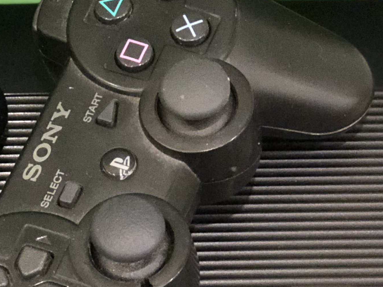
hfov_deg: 11.4
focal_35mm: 172
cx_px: 48
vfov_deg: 8.6
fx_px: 1903
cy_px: 312
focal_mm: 6.6
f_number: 2.8
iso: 1250
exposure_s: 1/50
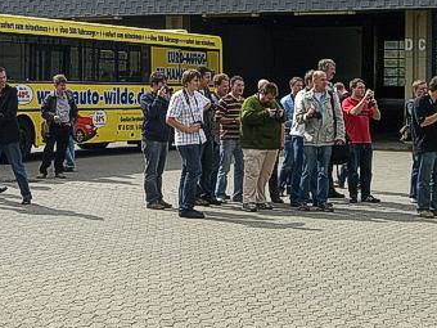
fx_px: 1023
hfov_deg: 23.9
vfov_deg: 18.2
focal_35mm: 81
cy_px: 112
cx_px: 125
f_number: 5.2
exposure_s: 1/500
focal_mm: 8.82
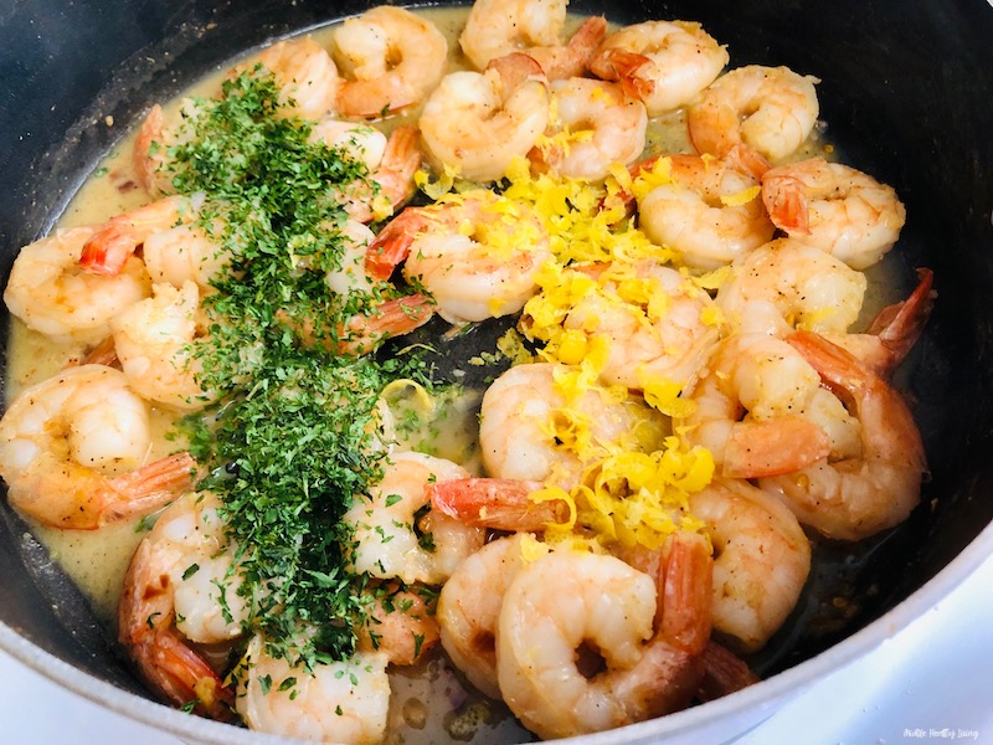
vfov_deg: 49.7
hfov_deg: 63.4
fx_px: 803
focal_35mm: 28
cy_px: 372
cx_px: 496
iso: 64
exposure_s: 1/15
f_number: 1.8
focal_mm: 3.99
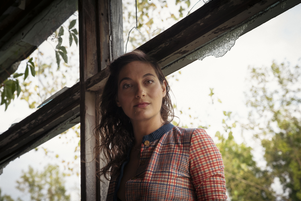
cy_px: 103
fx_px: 619
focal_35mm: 74
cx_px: 145
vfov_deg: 18.4
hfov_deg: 27.3
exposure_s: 1/125
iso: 400
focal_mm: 70
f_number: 7.1
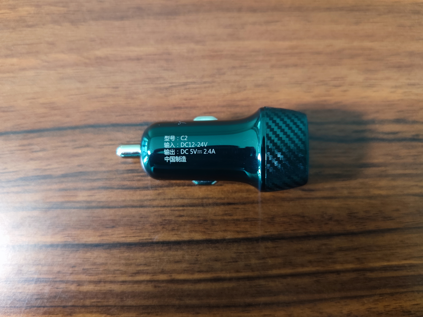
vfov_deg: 54.9
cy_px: 158
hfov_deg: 69.4
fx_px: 305
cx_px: 212
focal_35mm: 25
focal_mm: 6.78
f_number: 1.85
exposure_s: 1/50
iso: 663
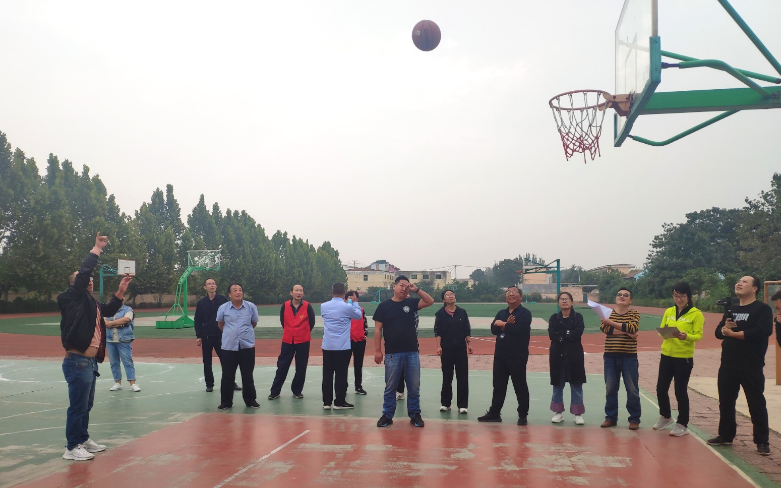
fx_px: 490
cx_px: 384
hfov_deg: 77.2
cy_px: 298
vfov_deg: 52.5
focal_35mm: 23
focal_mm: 4.22
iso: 100
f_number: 1.8
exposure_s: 1/1083
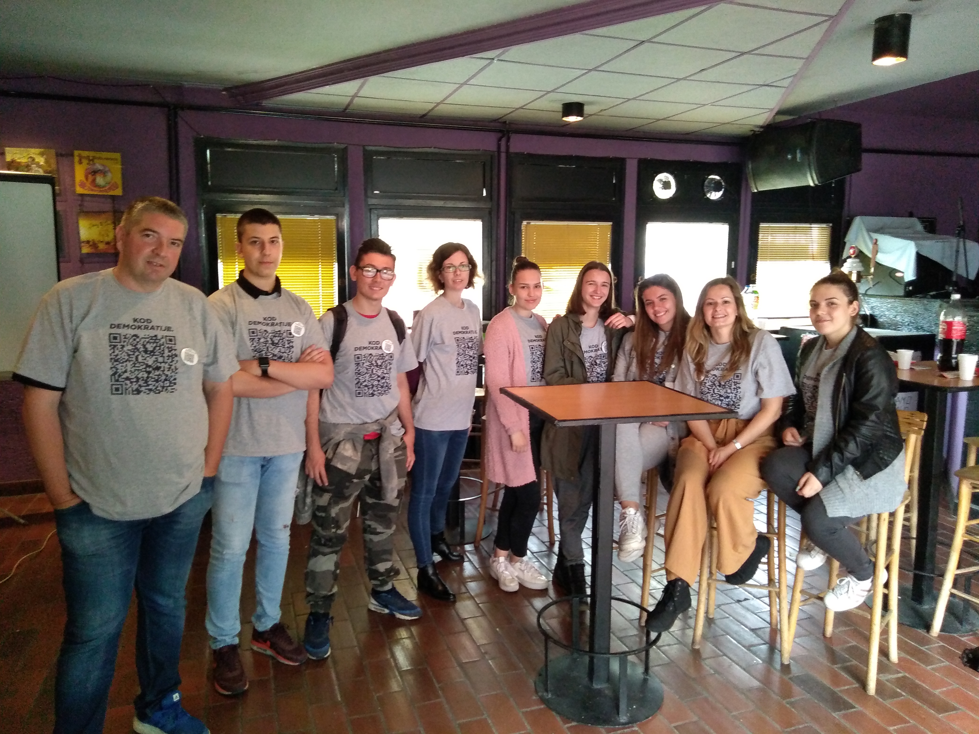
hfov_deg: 67.3
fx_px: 735
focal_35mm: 26
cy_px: 367
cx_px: 490
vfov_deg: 53.1
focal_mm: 3.46
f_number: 2.2
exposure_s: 1/20
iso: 622
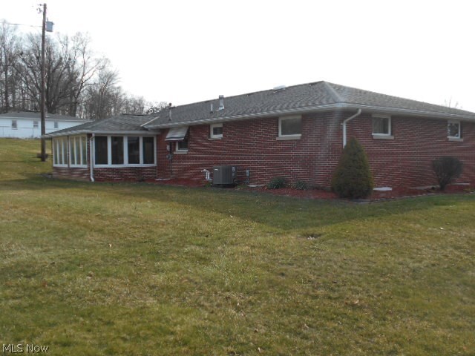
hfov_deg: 56.8
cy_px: 178
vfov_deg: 44.2
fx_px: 439
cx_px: 238
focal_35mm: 32
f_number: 3.6
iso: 80
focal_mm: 5.8
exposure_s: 1/400
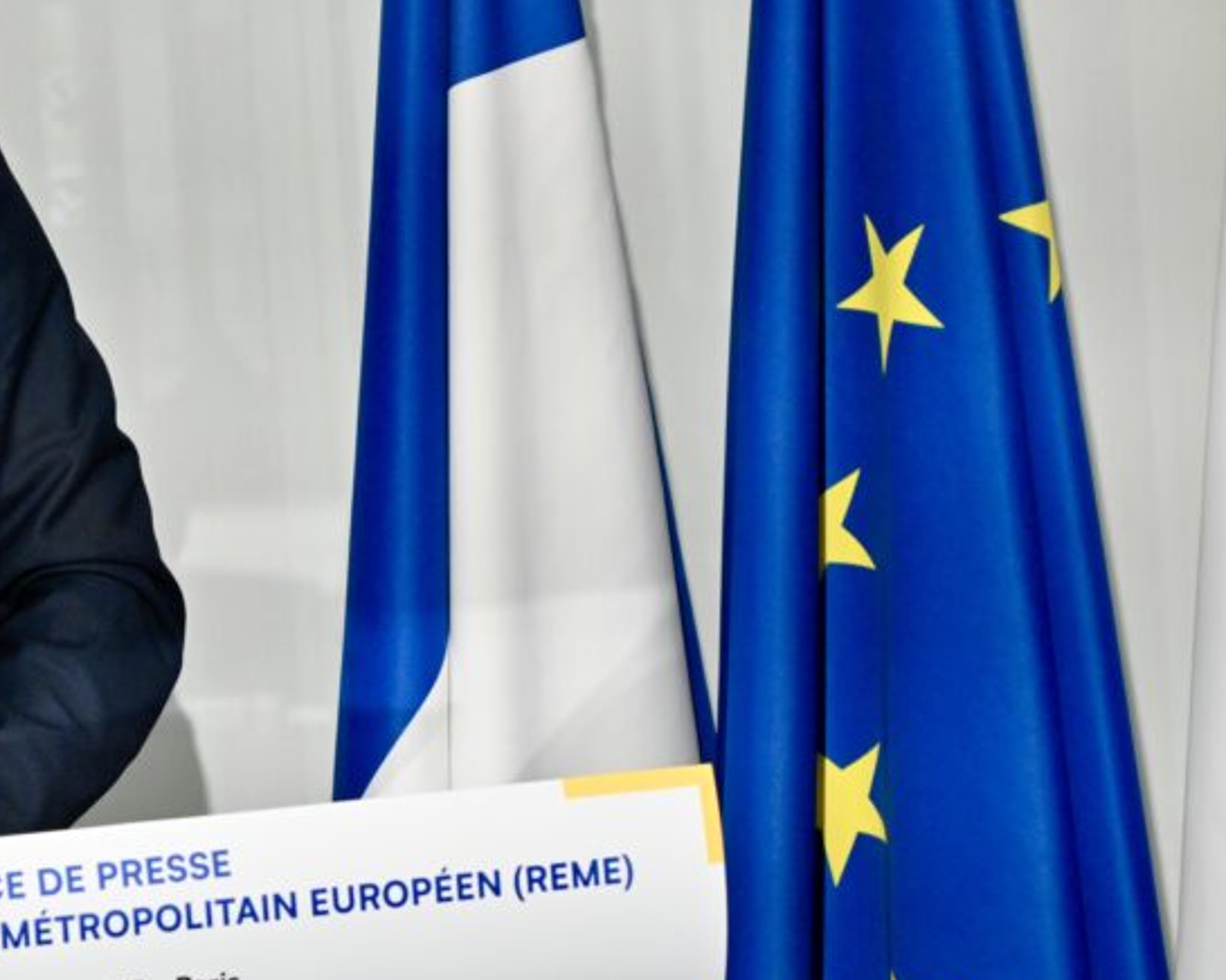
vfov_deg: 10.3
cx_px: 117
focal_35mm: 150
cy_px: 368
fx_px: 5443
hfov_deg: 12.7
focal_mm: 85
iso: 2500
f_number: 5.6
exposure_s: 1/160
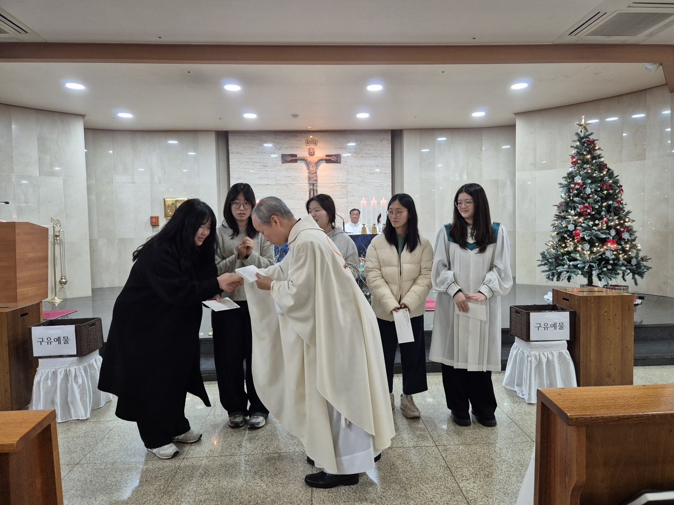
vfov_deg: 58.9
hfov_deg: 73.9
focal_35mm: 23
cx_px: 337
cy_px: 252
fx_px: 448
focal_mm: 5.4
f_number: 1.8
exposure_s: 1/120
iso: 400
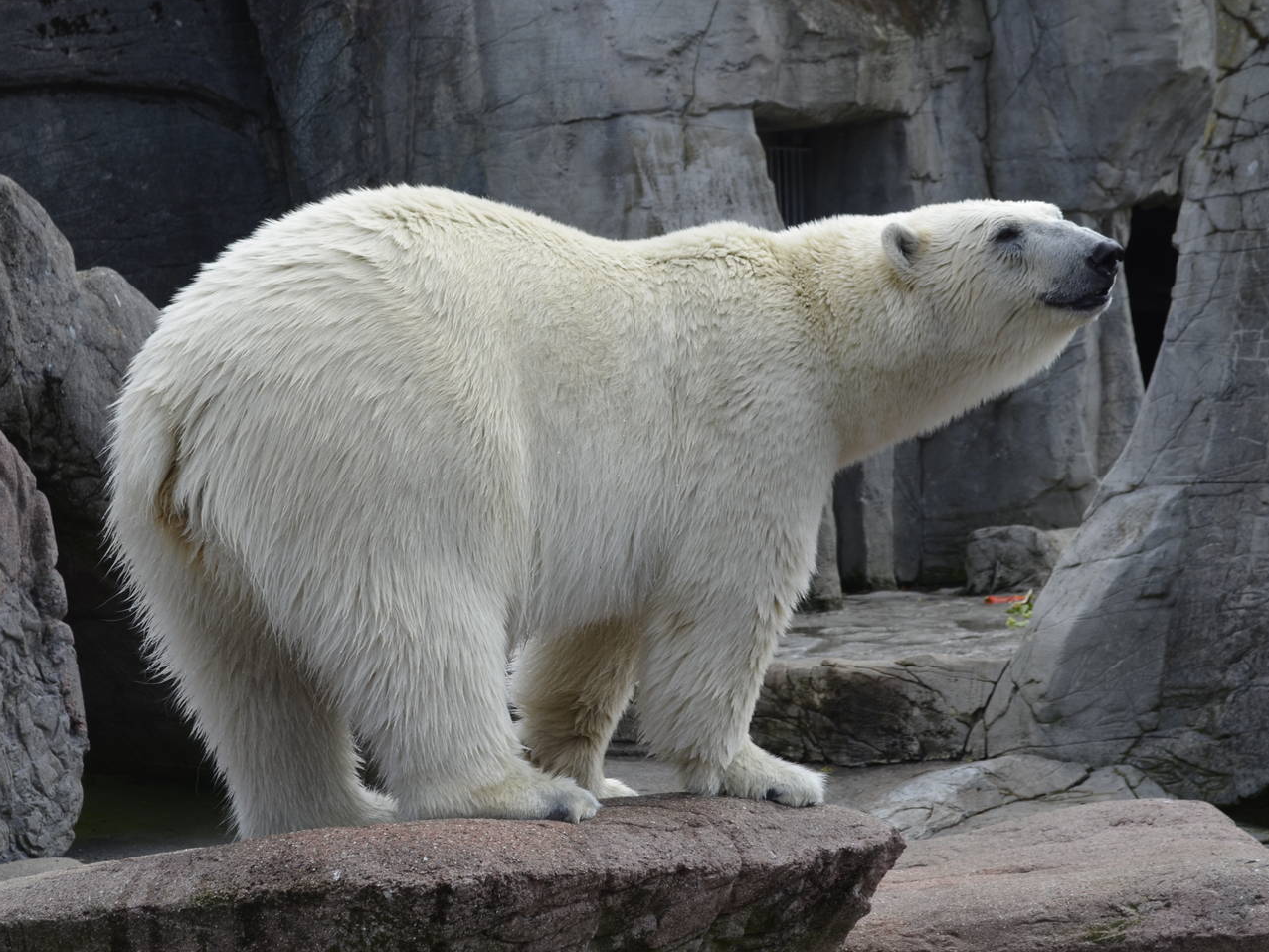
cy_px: 453
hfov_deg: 23.6
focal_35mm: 83
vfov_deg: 17.8
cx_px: 584
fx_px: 3043
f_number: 8
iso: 140
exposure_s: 1/250
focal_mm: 46
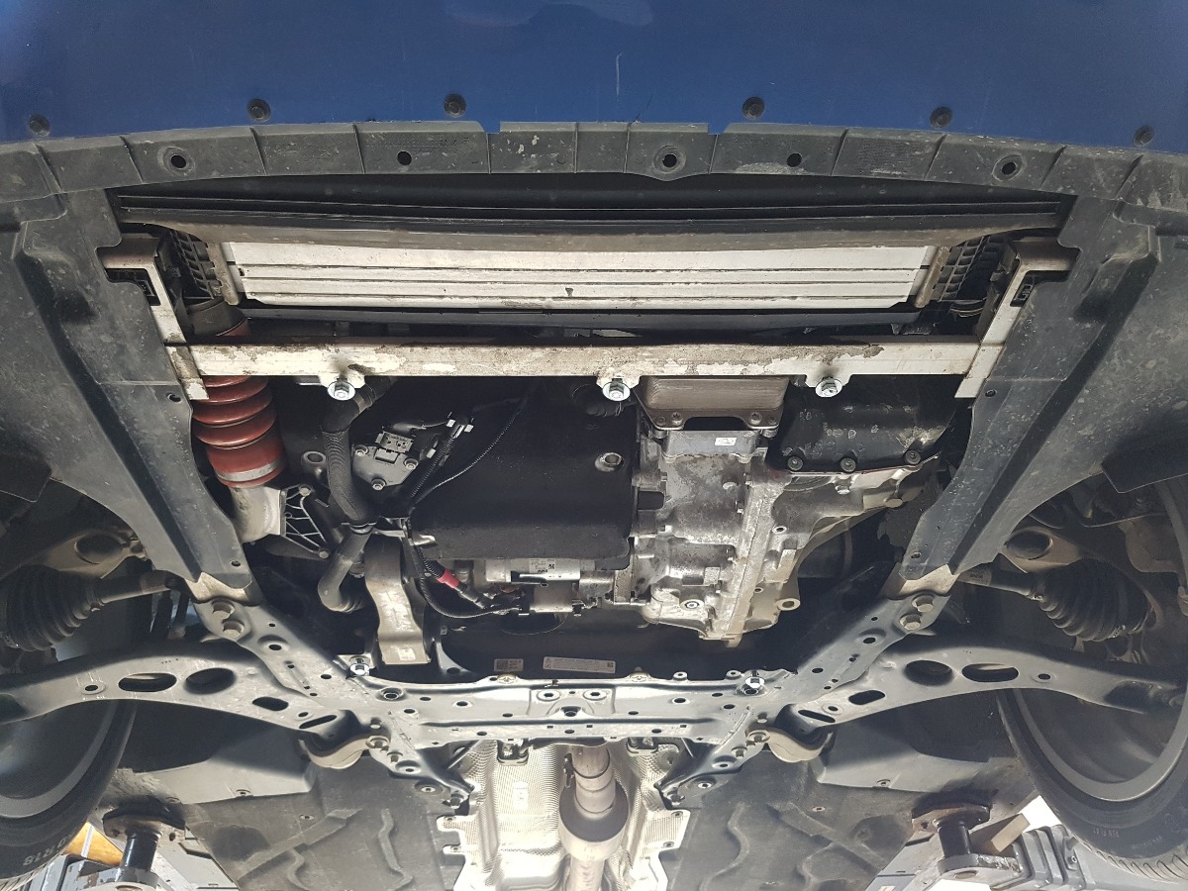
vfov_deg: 53.1
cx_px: 594
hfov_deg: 67.3
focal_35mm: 26
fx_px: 892
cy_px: 446
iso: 160
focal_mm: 4.2
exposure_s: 1/25
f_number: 1.7
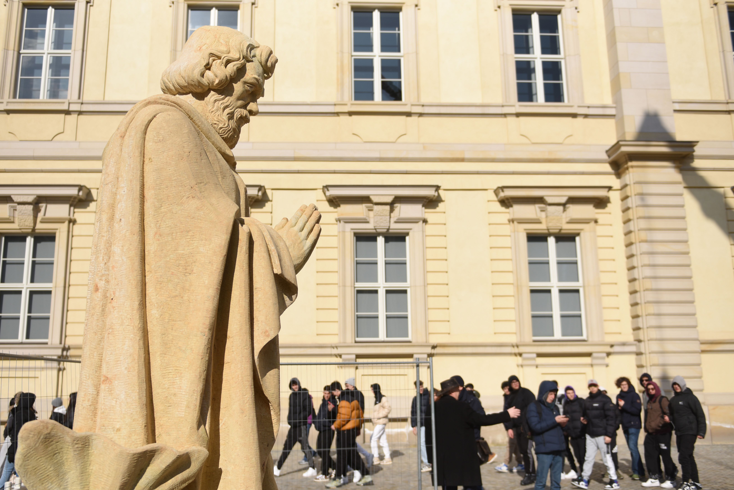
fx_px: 673
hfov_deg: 57.2
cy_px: 267
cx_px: 343
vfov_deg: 40.0
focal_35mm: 33
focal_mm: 29
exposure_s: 1/4000
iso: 125
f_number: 2.8
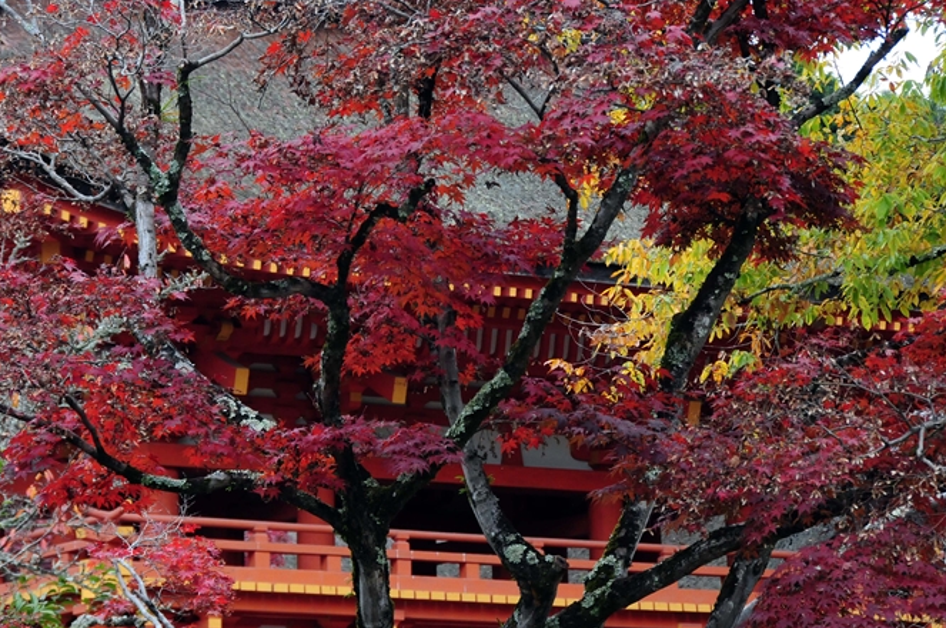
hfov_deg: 4.2
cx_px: 432
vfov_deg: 2.8
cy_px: 309
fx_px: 12831
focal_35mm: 489
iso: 800
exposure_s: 1/160
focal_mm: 270
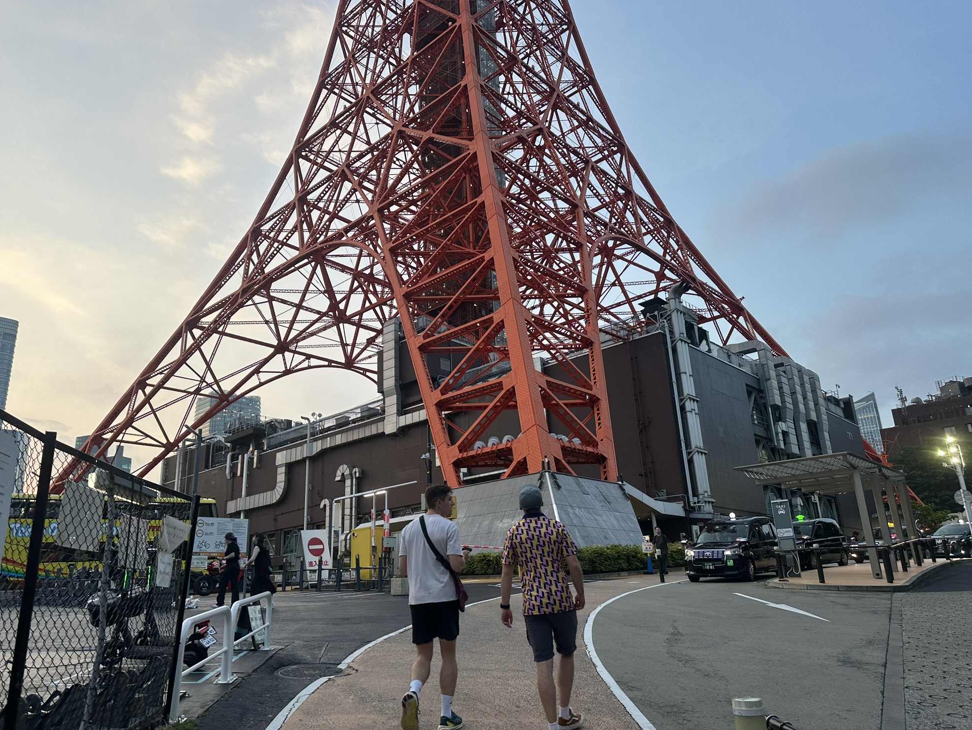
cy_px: 373
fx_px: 702
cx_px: 470
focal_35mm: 25
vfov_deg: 54.9
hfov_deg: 69.4
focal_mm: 6.86
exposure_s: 1/121
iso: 64
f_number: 1.78
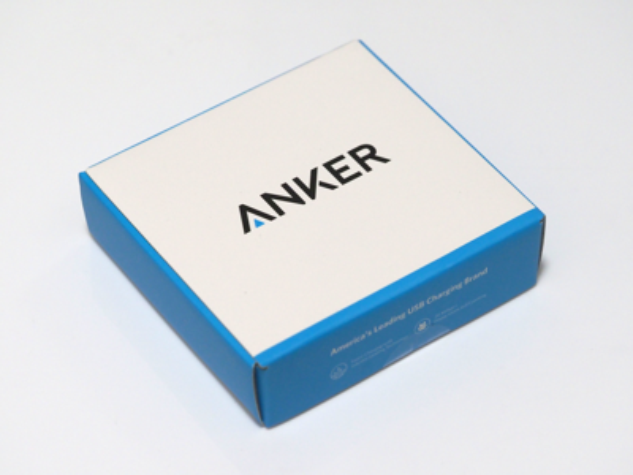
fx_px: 2194
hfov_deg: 16.4
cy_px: 238
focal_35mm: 120
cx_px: 316
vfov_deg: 12.3
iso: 1250
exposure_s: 1/125
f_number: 4
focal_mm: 60
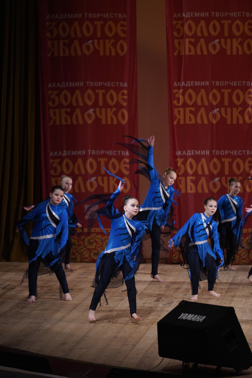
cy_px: 189
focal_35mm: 180
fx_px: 1890
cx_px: 126
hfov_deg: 7.6
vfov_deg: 11.4
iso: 2500
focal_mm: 180
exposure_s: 1/500
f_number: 2.8
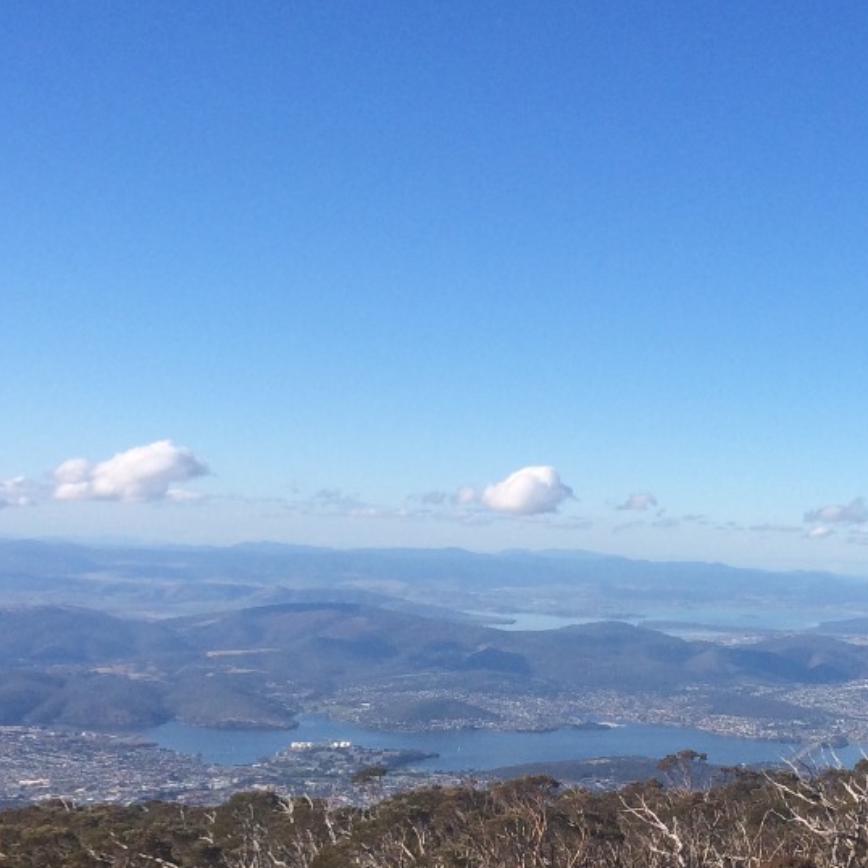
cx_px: 660
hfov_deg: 24.0
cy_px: 670
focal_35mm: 71
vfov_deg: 24.0
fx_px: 2014
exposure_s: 1/1953
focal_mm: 4.12
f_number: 2.2
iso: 32
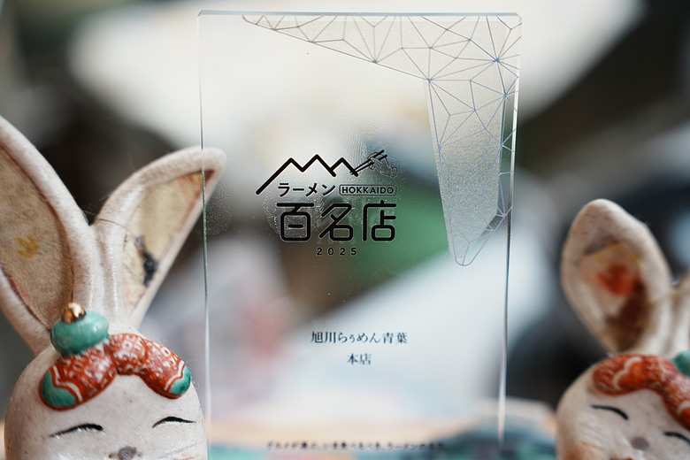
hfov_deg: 31.1
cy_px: 230
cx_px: 345
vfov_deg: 21.0
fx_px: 1242
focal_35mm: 65
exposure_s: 1/30
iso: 250
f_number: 2.8
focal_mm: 64.8
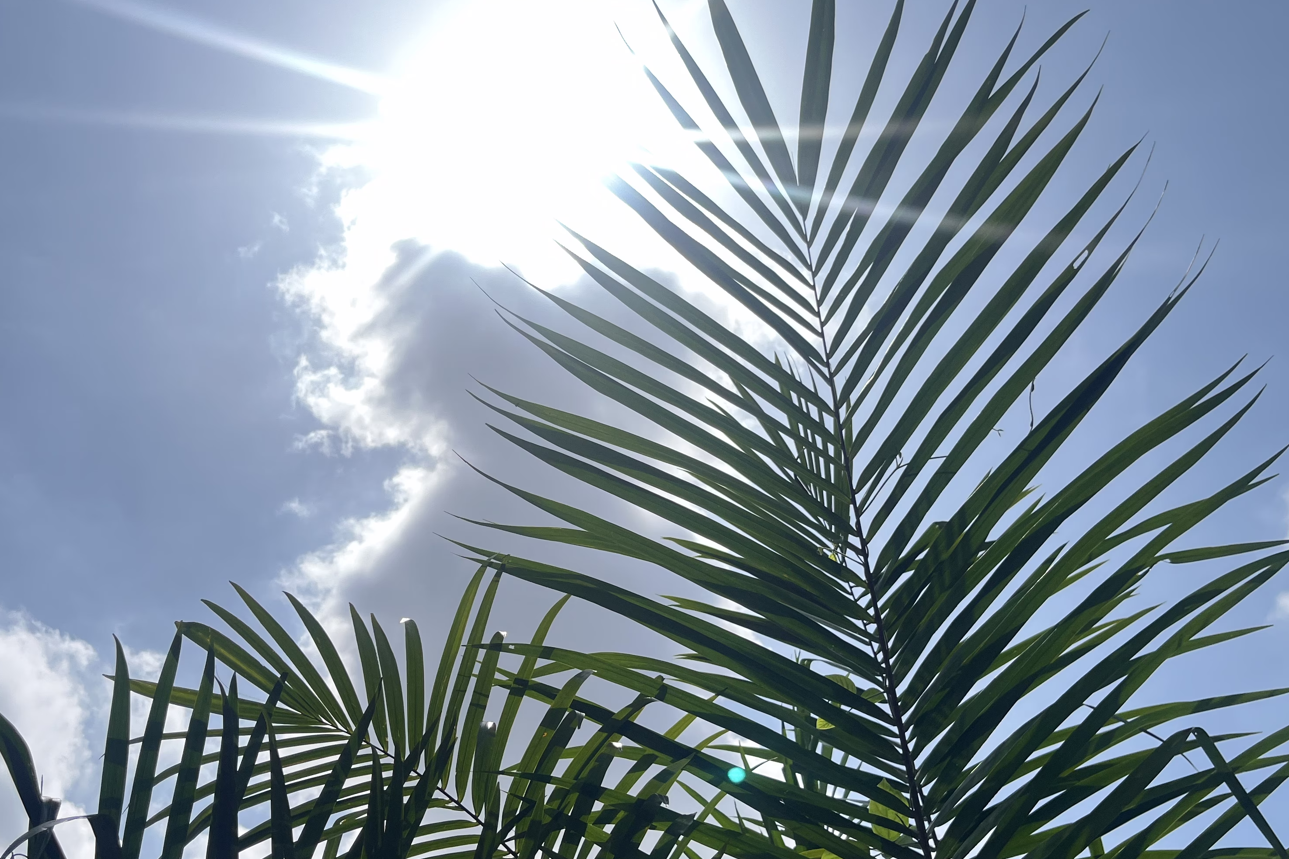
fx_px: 1325
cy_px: 438
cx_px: 657
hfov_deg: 51.9
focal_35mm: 37
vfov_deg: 35.9
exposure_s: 1/6494
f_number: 1.6
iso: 50
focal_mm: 5.1
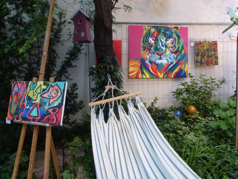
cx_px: 119
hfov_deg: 55.4
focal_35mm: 33
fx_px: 227
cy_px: 90
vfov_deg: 42.9
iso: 400
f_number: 3.6
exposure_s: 1/60
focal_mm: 5.9
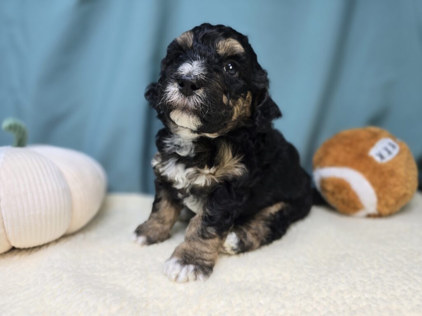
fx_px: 280
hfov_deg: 73.9
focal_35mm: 23
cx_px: 211
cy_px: 158
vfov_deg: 58.9
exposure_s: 1/120
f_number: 1.7
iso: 80
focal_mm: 6.3
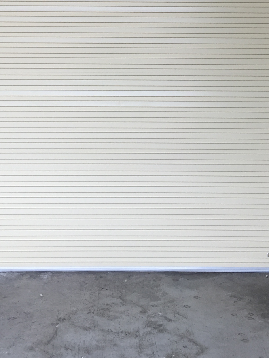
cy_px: 21
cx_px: 123
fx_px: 611
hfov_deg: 24.8
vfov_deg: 30.9
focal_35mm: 59
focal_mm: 4.15
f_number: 2.2
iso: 32
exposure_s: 1/120
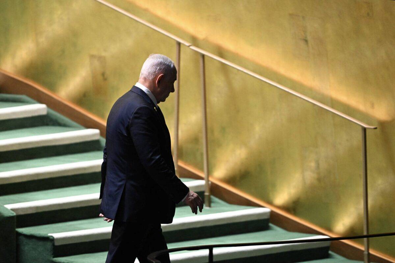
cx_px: 198
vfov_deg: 3.4
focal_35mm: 400
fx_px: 4389
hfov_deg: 5.2
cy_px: 132
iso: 4000
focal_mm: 400
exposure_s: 1/250
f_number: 3.2
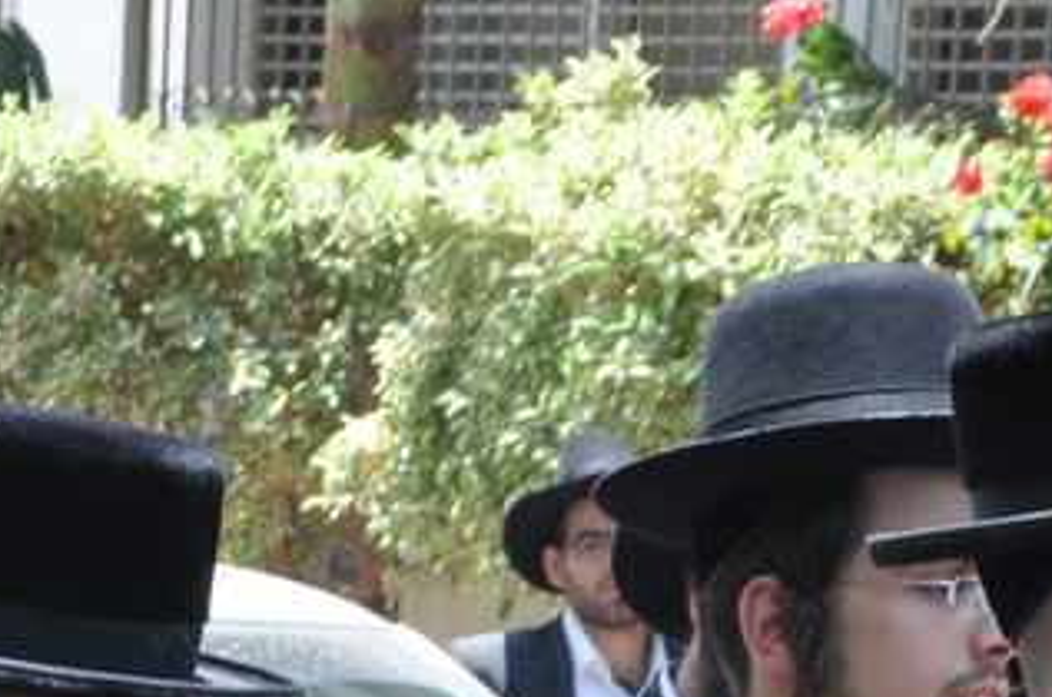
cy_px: 1326
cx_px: 173
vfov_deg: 4.5
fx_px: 8697
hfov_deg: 6.9
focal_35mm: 298
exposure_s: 1/160
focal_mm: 45
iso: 400
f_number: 9
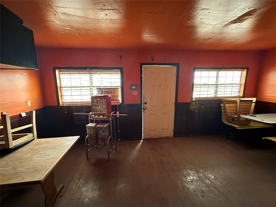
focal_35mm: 14
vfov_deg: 85.7
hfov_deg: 102.1
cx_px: 138
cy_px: 104
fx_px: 112
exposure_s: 1/49
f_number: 2.2
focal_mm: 2.22
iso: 1250
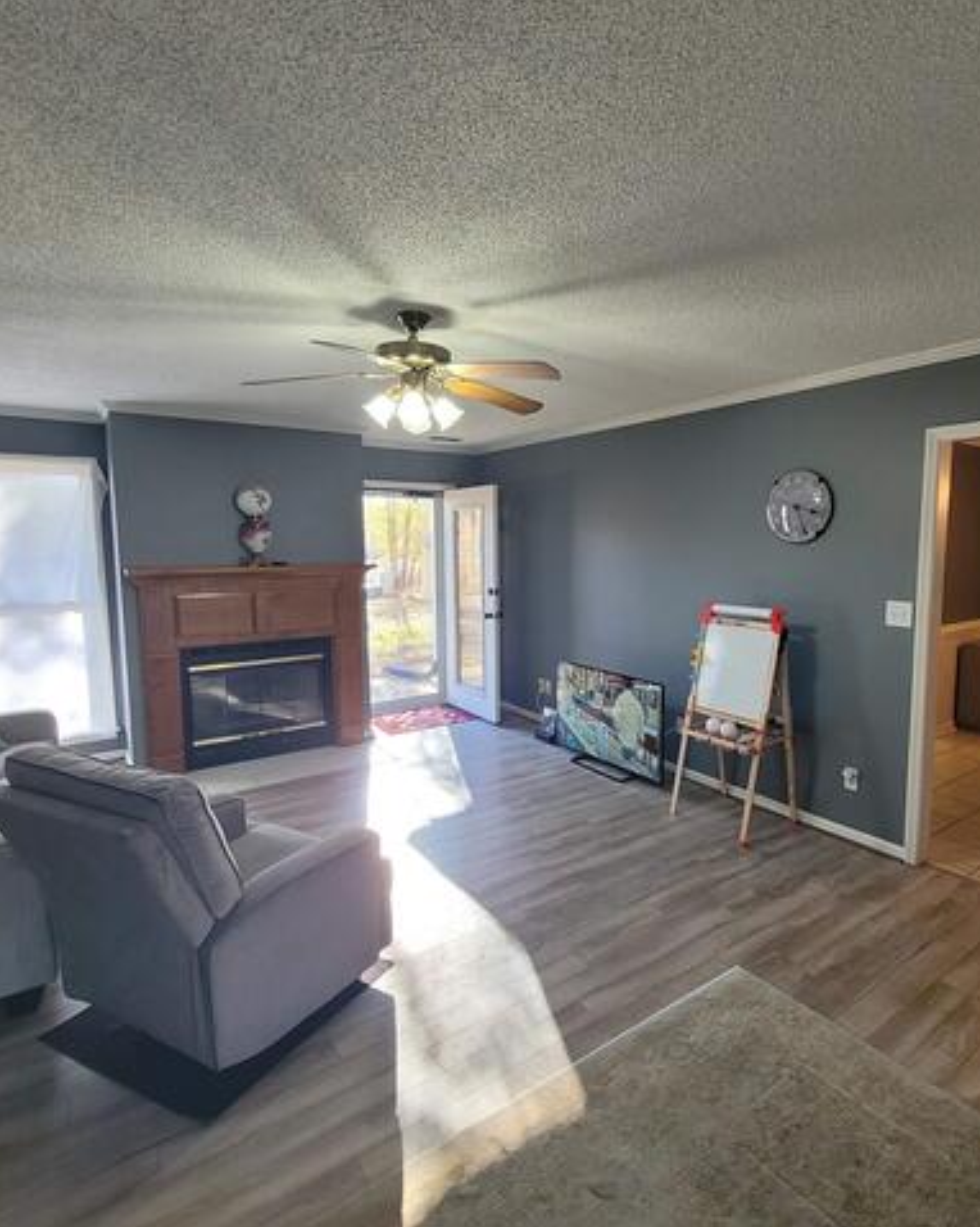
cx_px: 567
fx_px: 617
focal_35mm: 17
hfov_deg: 76.4
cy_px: 614
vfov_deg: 89.7
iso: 160
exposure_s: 1/60
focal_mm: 2.2
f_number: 2.2
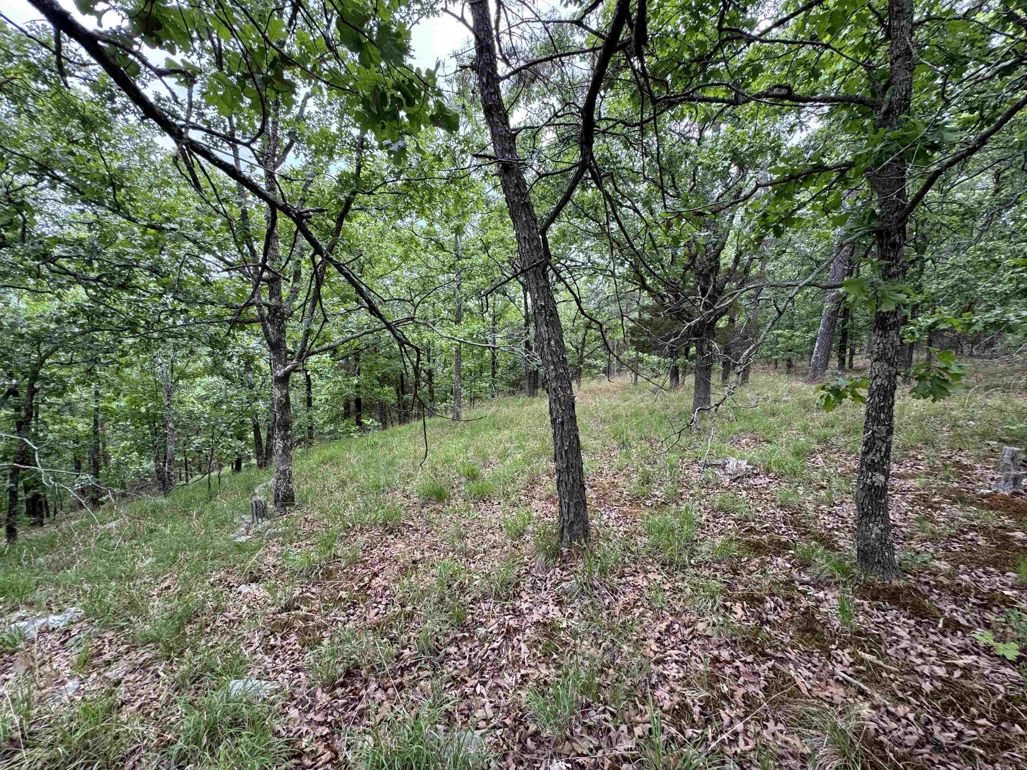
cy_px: 385
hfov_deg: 102.1
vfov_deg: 85.7
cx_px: 514
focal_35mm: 14
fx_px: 415
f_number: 2.2
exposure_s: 1/99
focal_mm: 2.22
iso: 50
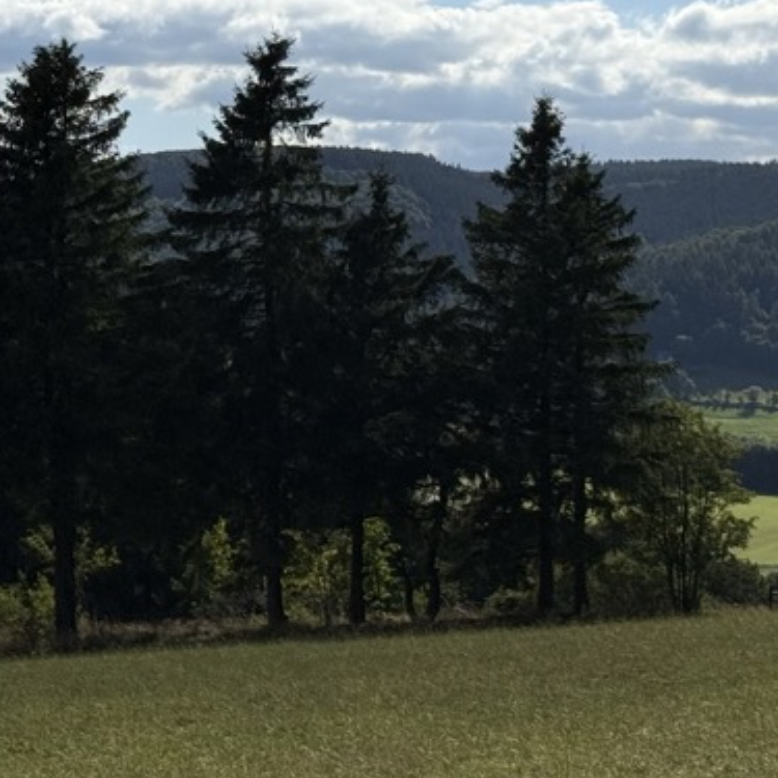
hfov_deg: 15.0
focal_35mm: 116
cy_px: 129
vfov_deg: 14.9
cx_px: 434
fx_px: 2950
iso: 64
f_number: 1.78
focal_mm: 6.76
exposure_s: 1/11364
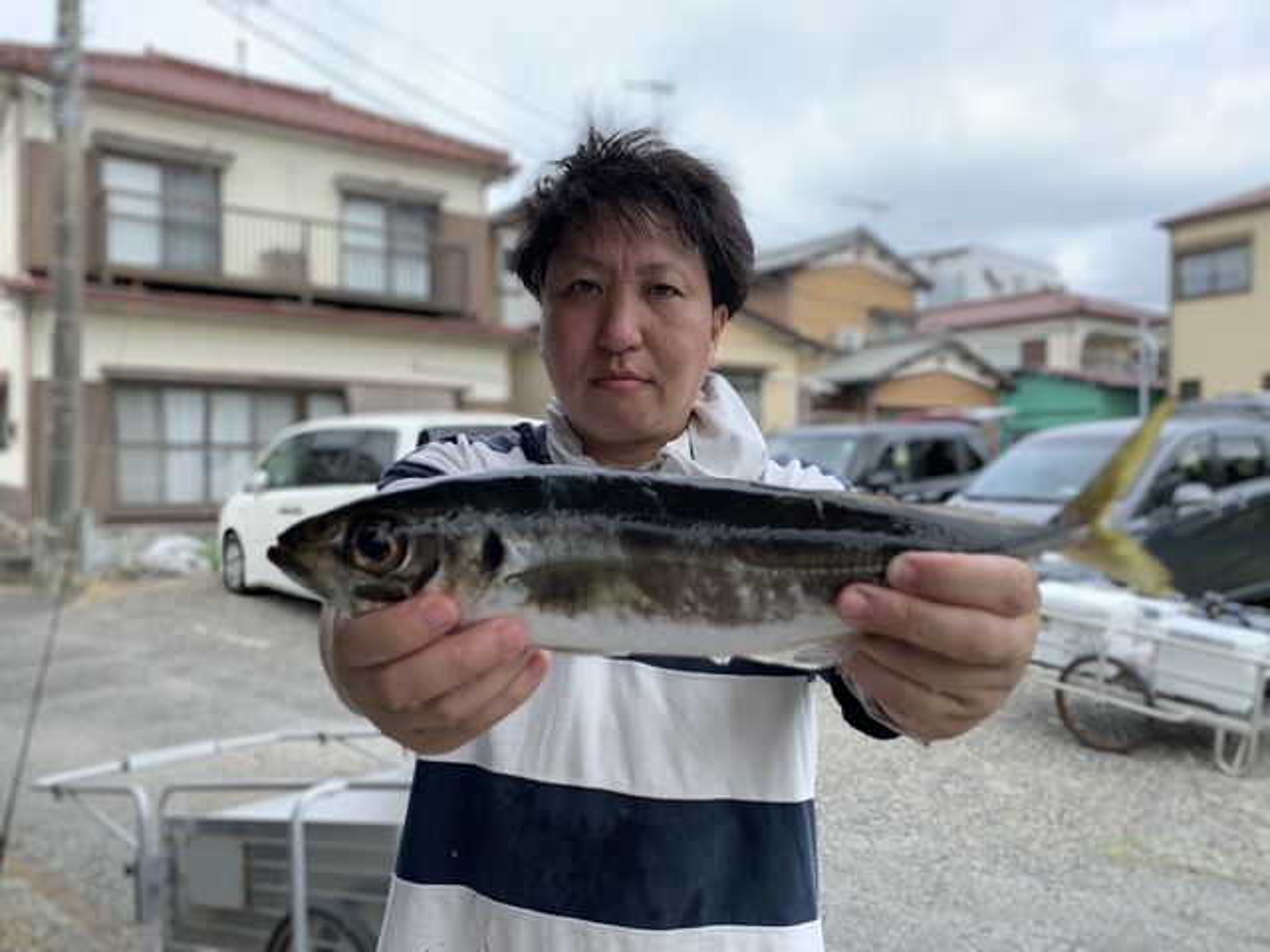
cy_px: 476
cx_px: 635
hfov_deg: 67.3
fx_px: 954
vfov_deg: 53.1
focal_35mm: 26
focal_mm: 4.25
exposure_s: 1/597
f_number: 1.8
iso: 25
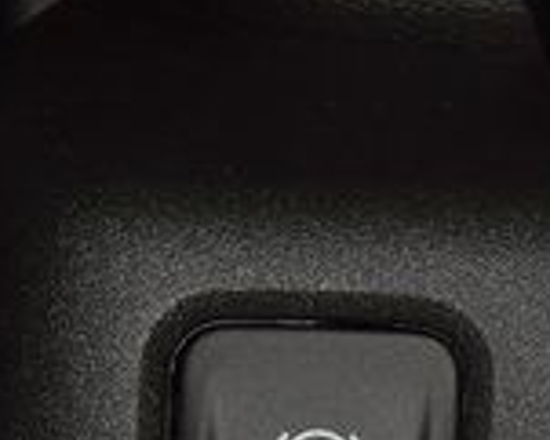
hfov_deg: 5.3
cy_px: 587
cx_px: 947
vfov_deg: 4.3
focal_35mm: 357
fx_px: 5815
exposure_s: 1/125
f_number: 8
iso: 100
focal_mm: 60
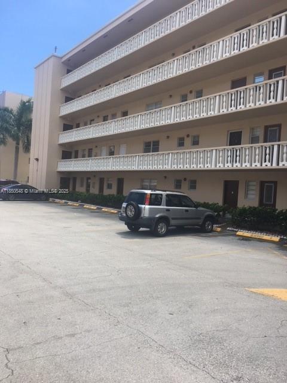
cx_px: 144
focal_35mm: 29
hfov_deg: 48.2
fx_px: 321
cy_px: 192
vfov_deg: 61.7
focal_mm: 4.15
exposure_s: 1/793
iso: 25
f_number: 2.2
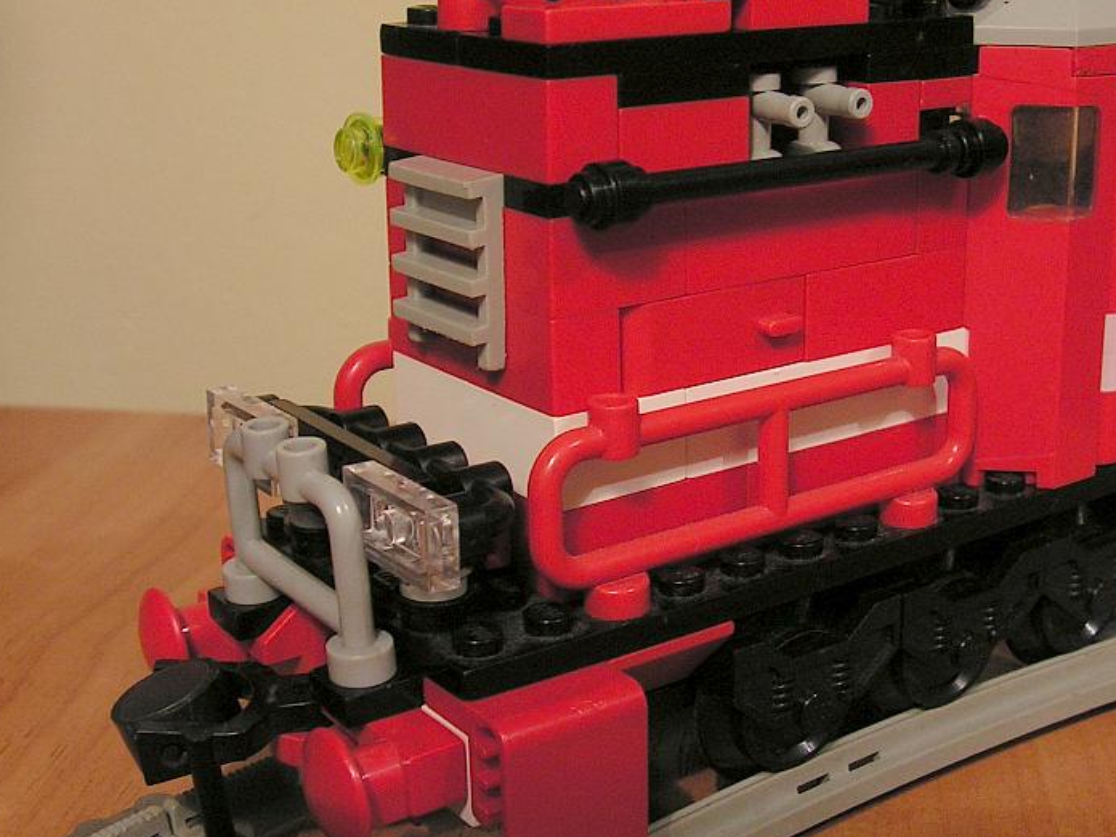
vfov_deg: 27.5
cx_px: 746
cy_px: 423
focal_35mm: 53
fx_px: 1709
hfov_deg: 35.8
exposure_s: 1/4
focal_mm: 6
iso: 100
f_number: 3.2
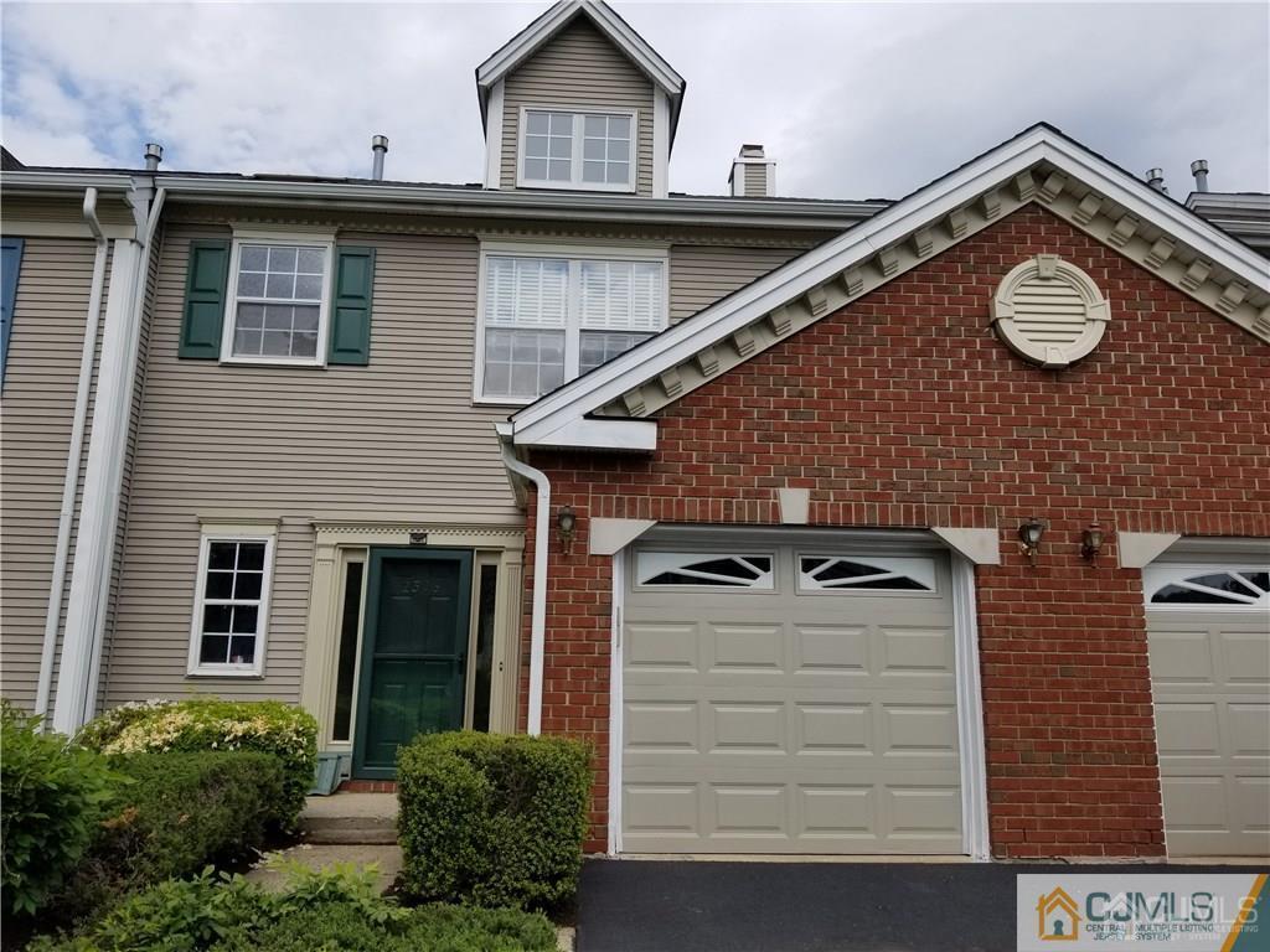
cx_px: 635
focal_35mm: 26
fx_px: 954
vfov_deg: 53.1
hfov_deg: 67.3
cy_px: 476
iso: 50
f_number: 1.7
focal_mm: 4.3
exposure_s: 1/2832
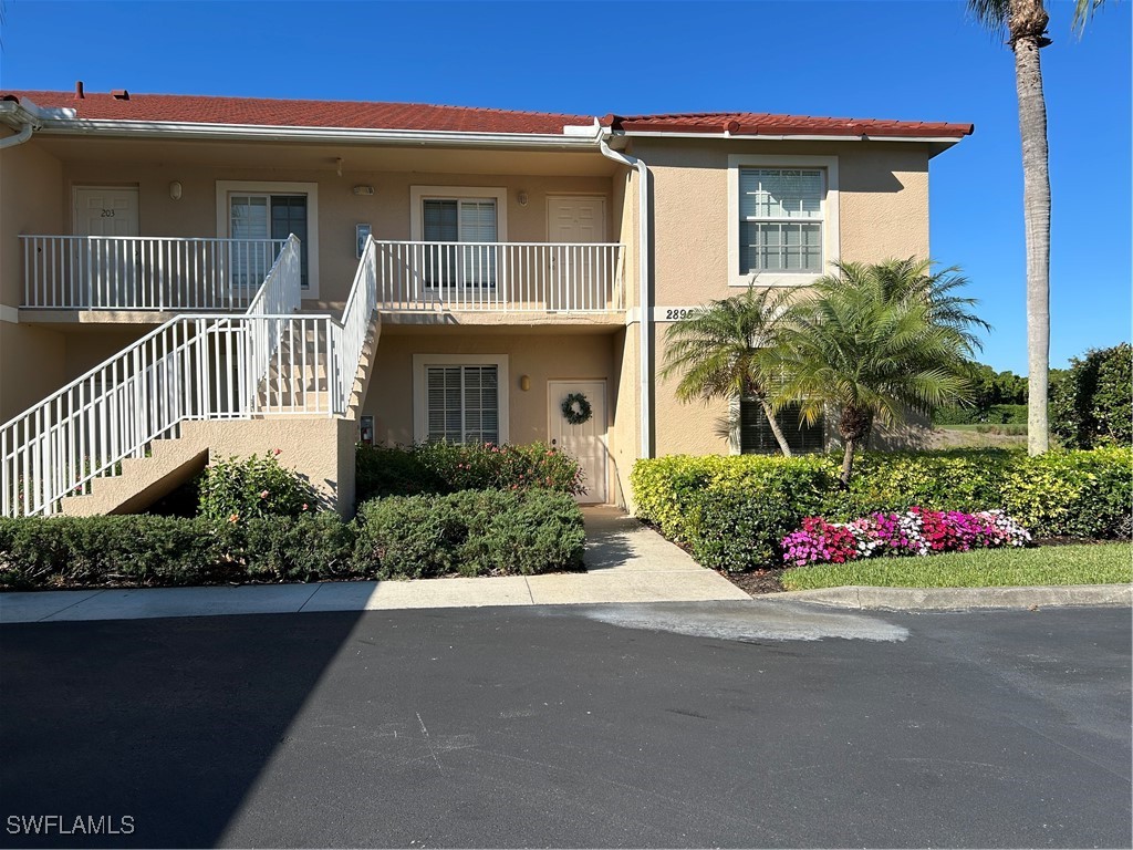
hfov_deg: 67.3
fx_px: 851
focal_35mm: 26
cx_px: 566
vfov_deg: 53.1
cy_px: 425
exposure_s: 1/4274
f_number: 1.5
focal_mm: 5.7
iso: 50
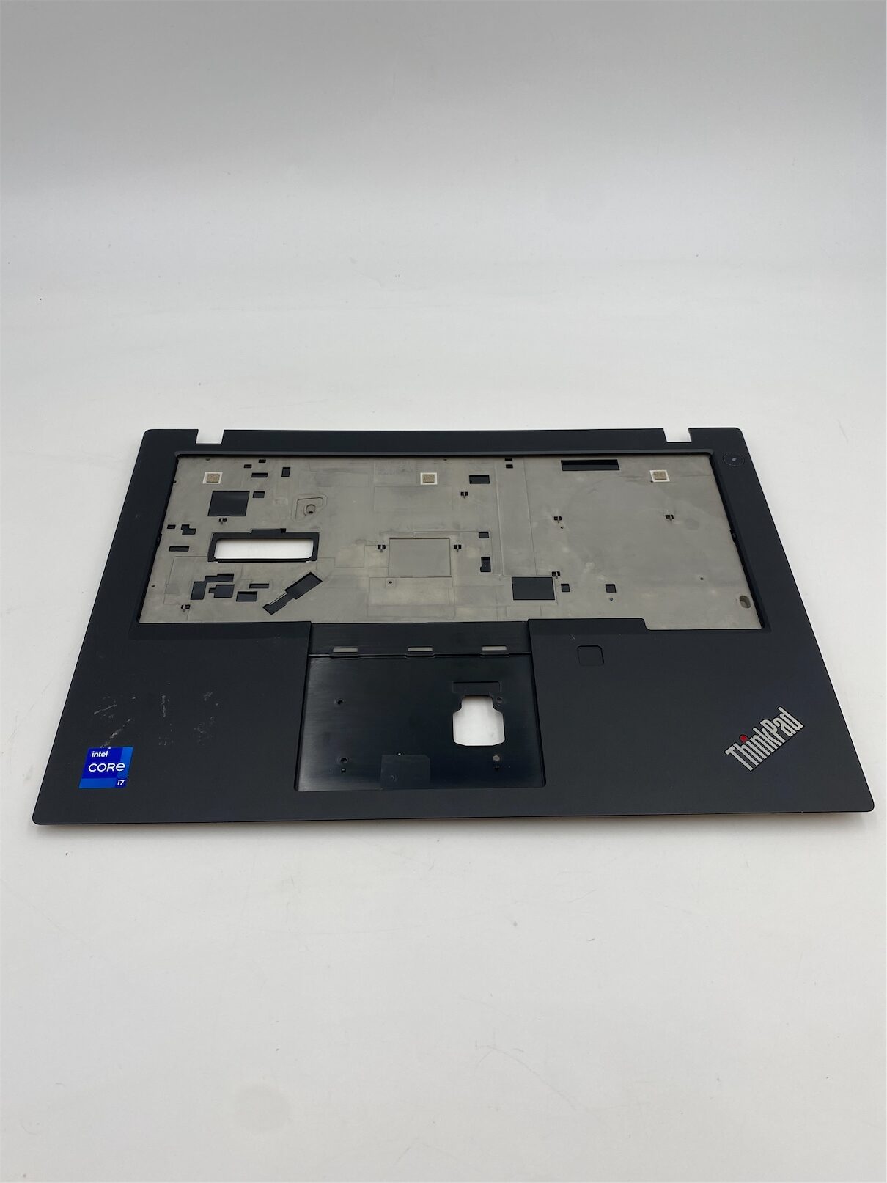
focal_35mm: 26
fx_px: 888
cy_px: 592
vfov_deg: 67.3
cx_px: 444
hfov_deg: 53.1
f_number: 1.8
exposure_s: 1/214
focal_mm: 4.25
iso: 32
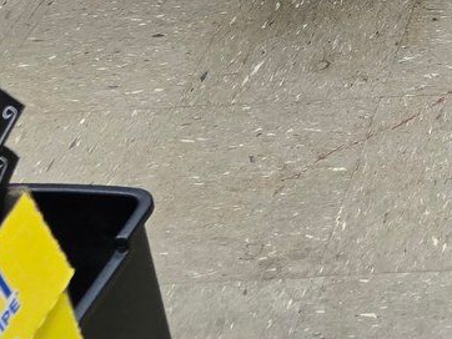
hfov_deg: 17.2
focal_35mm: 96
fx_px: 1254
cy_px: -358
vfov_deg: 13.1
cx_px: 781
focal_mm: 6.3
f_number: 1.7
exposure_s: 1/120
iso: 500
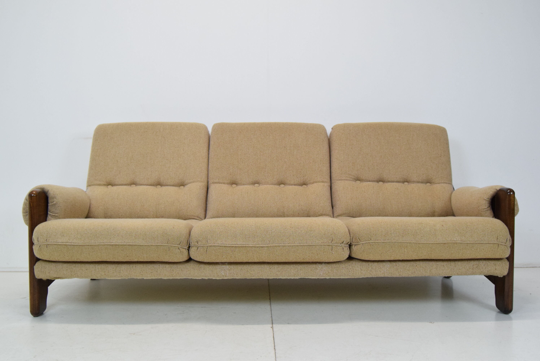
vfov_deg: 38.4
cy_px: 180
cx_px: 270
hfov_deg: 55.1
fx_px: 518
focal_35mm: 34
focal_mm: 23
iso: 1600
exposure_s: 1/160
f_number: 6.3
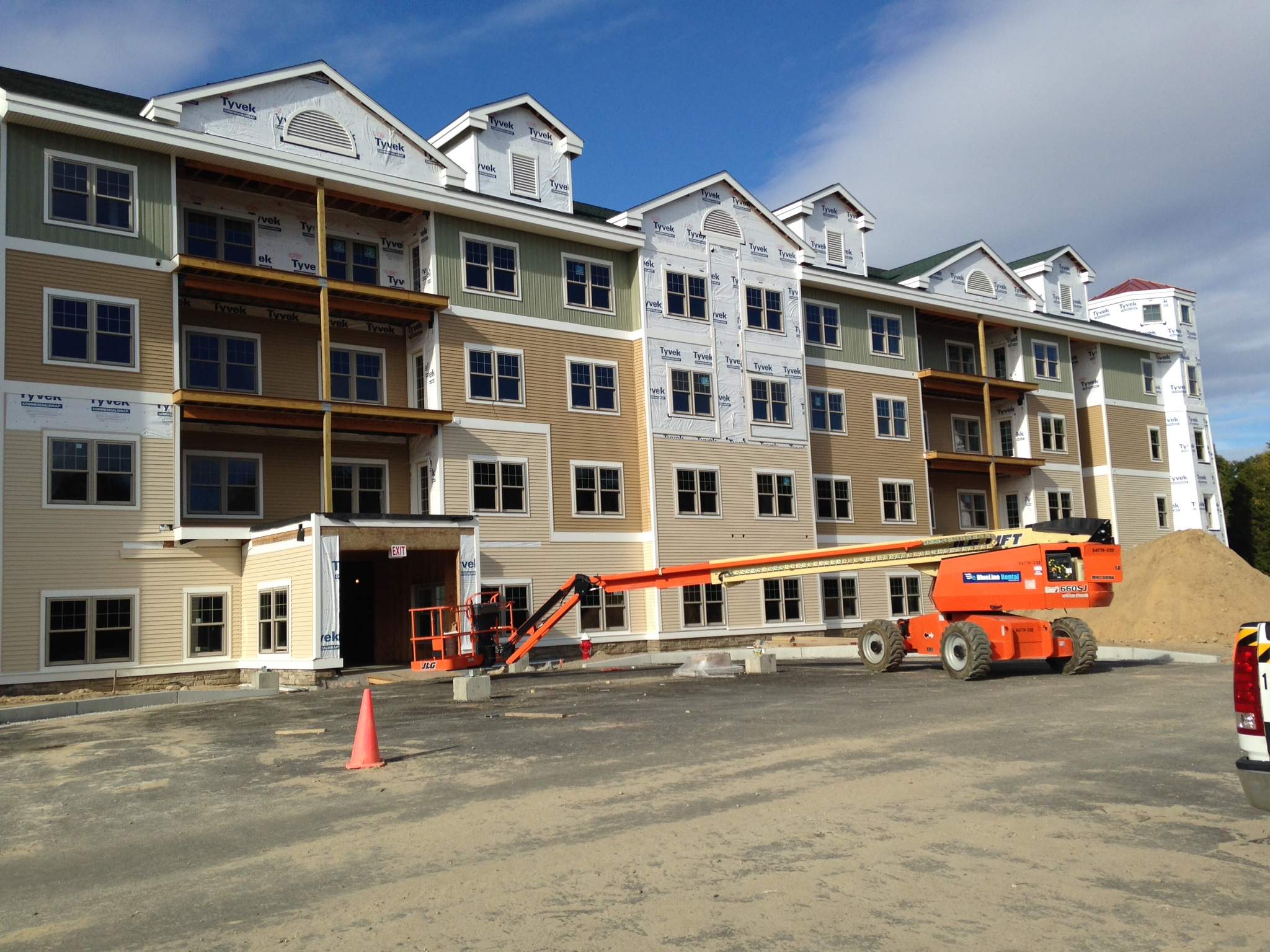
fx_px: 1211
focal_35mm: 33
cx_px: 635
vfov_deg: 42.9
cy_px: 476
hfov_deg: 55.4
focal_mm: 4.12
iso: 50
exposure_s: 1/2008
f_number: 2.4
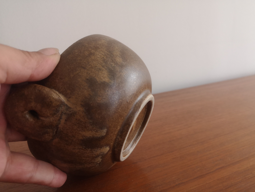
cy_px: 96
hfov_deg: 65.3
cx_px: 128
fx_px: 199
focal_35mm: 27
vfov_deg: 51.4
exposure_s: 1/50
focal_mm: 3.95
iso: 160
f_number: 1.8
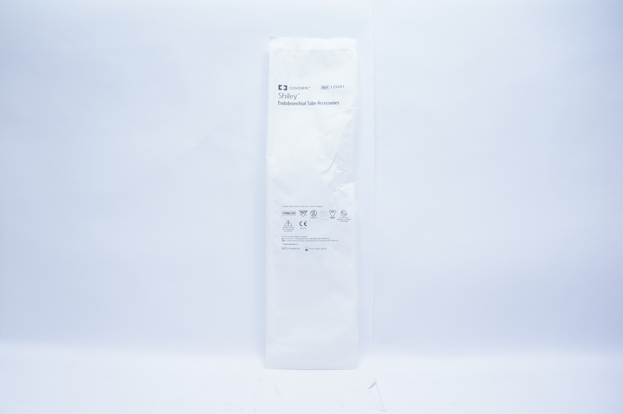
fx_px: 467
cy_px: 207
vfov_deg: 47.8
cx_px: 312
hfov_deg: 67.4
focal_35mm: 27
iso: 800
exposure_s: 1/160
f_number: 3.5
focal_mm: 18
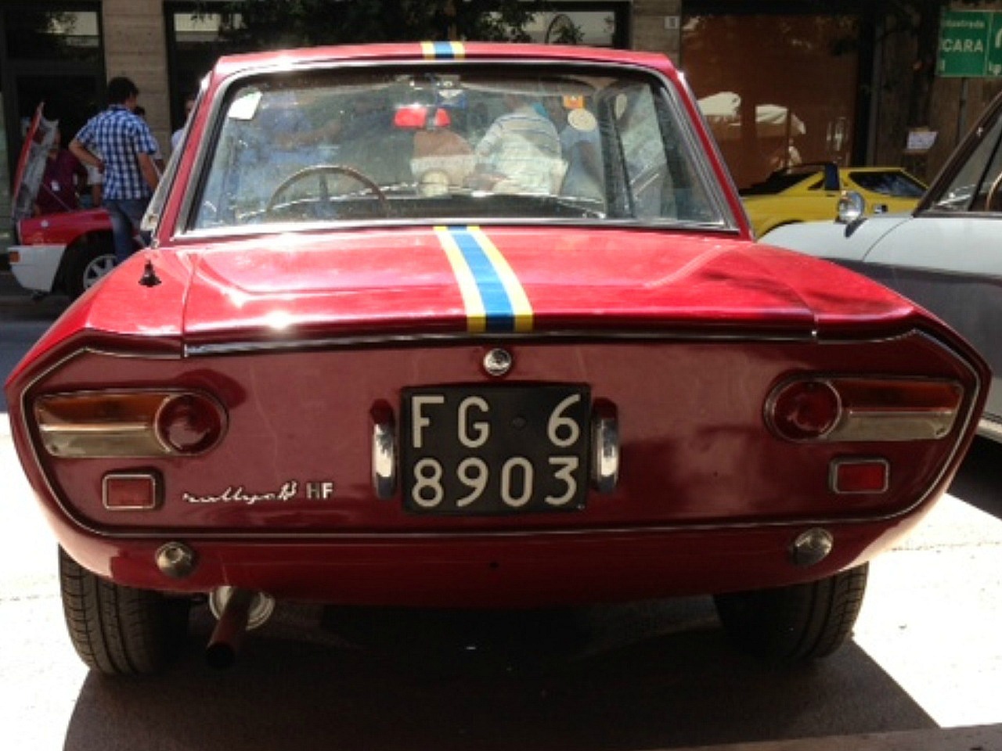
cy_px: 376
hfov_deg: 55.4
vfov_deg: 42.9
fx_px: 955
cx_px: 501
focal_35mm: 33
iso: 50
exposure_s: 1/441
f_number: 2.4
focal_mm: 4.13
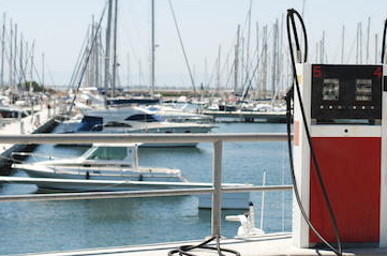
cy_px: 131
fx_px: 1116
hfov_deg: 19.6
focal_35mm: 104
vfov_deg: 13.1
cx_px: 263
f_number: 4
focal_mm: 50
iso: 100
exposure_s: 1/1250
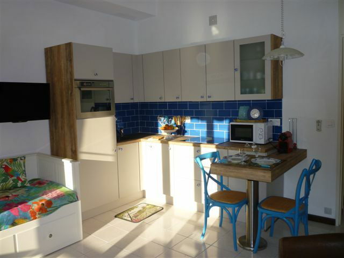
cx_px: 172
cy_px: 129
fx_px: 288
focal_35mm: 29
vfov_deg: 48.2
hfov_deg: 61.7
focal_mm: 5.2
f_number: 3.3
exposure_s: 1/400
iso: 100
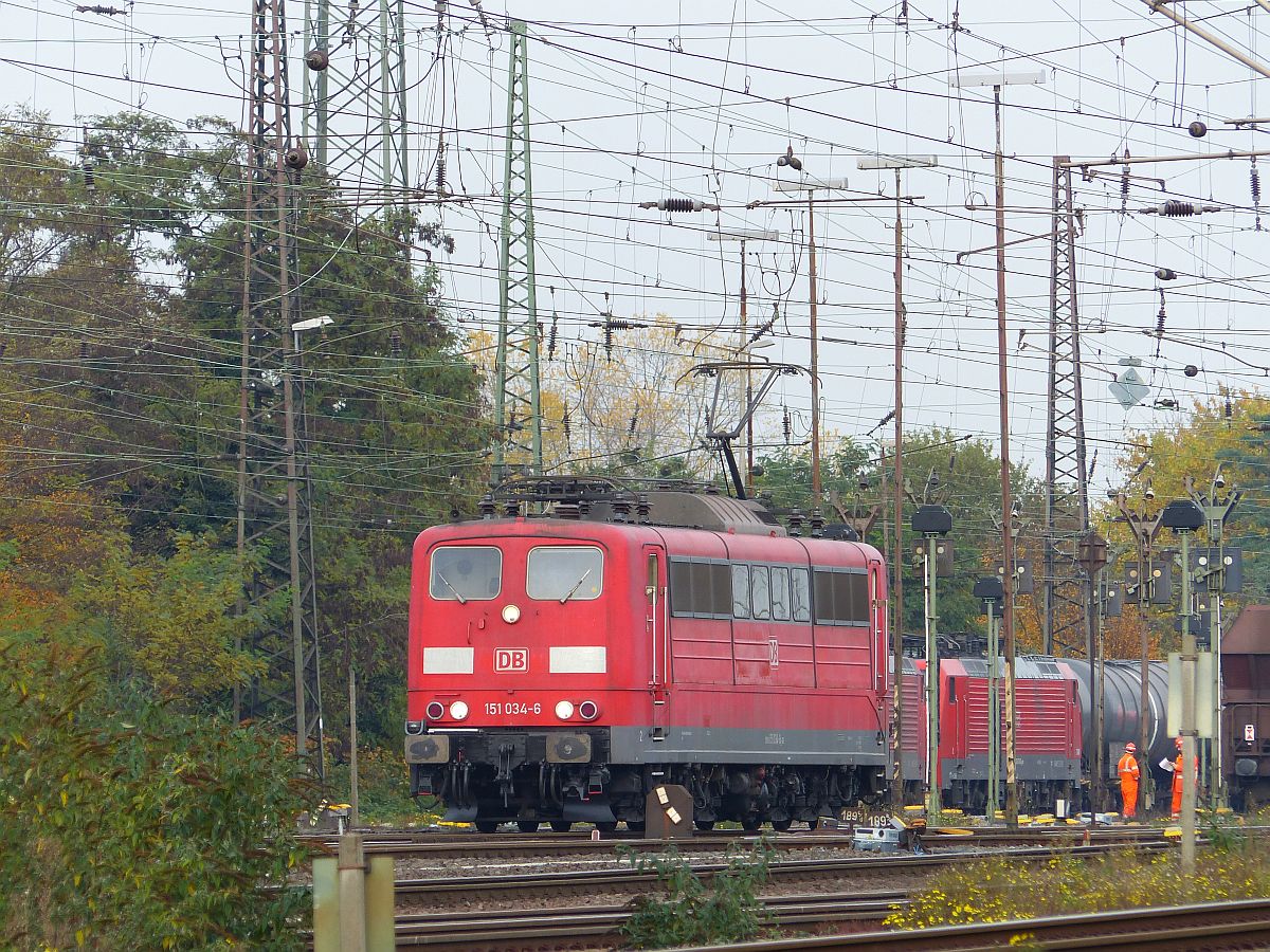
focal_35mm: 501
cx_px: 635
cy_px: 476
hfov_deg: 4.0
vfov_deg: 3.0
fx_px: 18381
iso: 100
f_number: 4
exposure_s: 1/160
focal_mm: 90.1
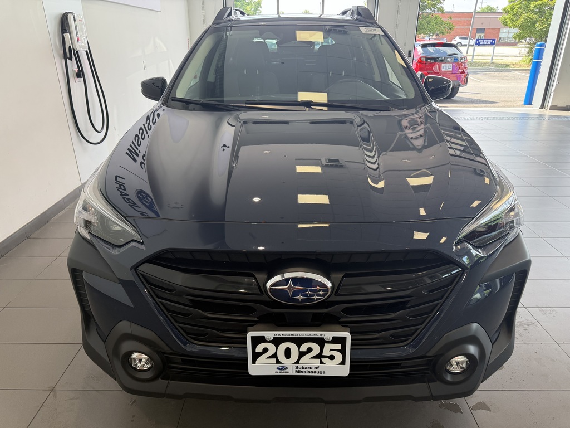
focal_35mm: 24
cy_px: 214
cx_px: 285
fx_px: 395
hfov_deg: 71.6
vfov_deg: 56.8
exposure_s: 1/231
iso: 125
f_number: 1.78
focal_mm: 6.76
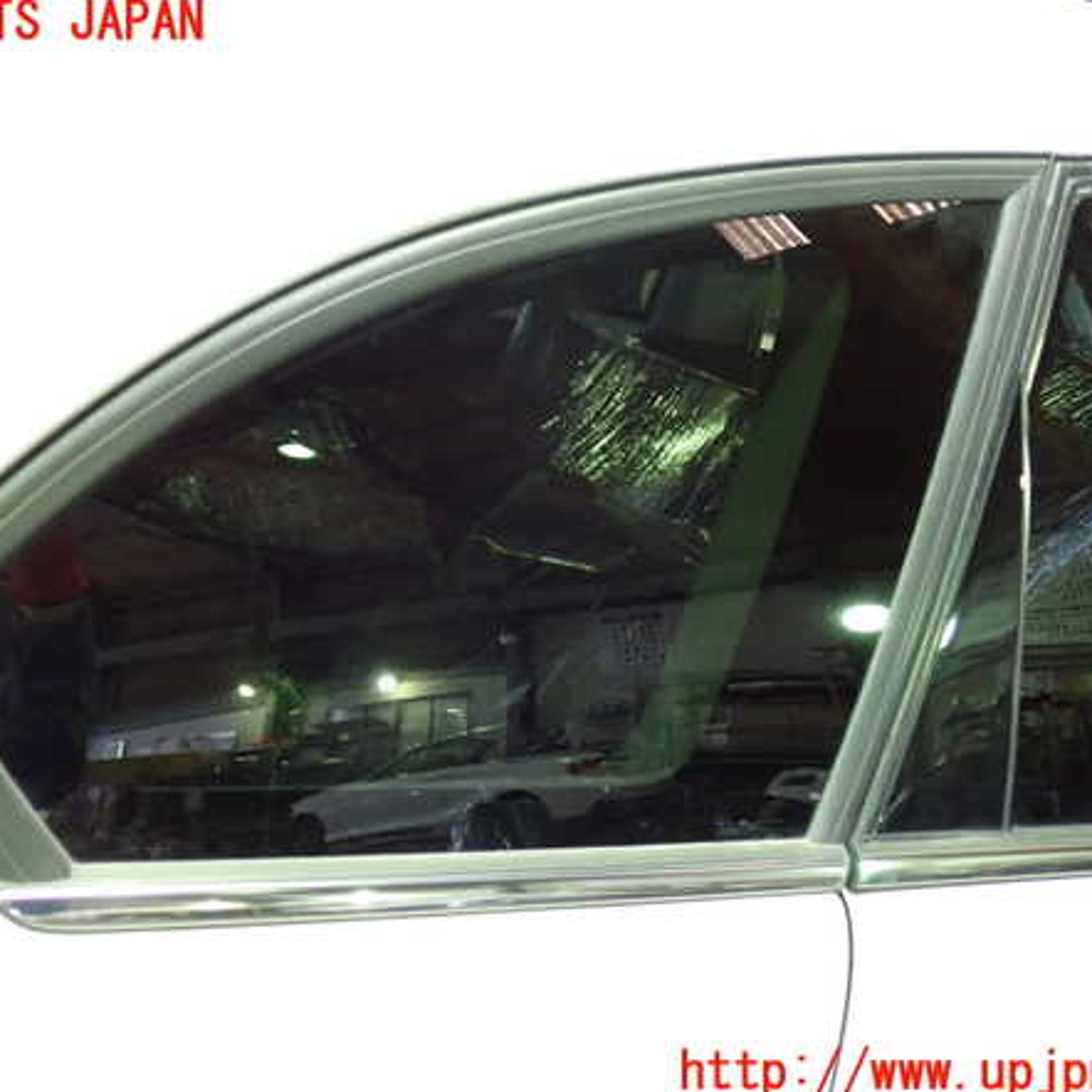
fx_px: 1285
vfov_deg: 46.0
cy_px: 548
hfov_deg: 46.0
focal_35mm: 36
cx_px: 497
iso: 800
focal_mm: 5.4
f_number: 2.3
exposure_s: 1/30
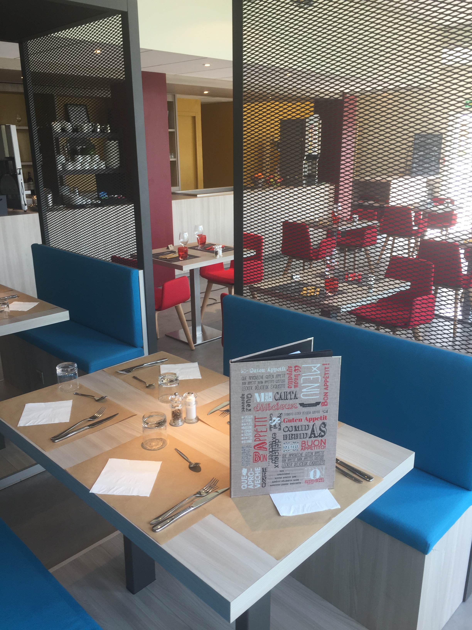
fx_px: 527
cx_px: 236
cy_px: 315
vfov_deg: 61.7
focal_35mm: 29
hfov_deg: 48.2
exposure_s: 1/50
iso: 32
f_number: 2.2
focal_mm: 4.15
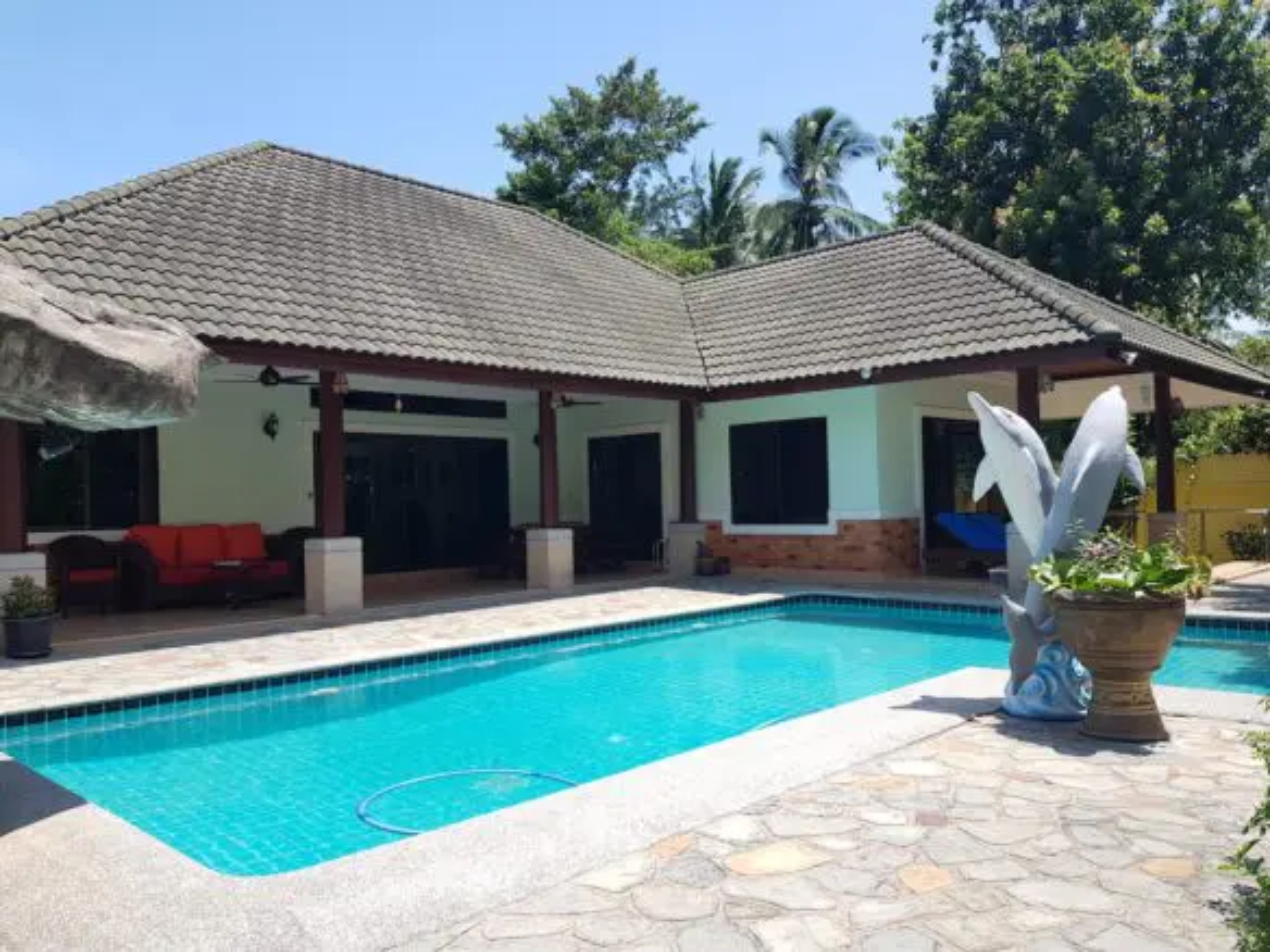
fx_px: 954
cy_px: 476
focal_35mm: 26
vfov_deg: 53.1
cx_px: 635
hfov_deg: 67.3
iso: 40
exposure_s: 1/1200
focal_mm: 4.3
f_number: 1.7
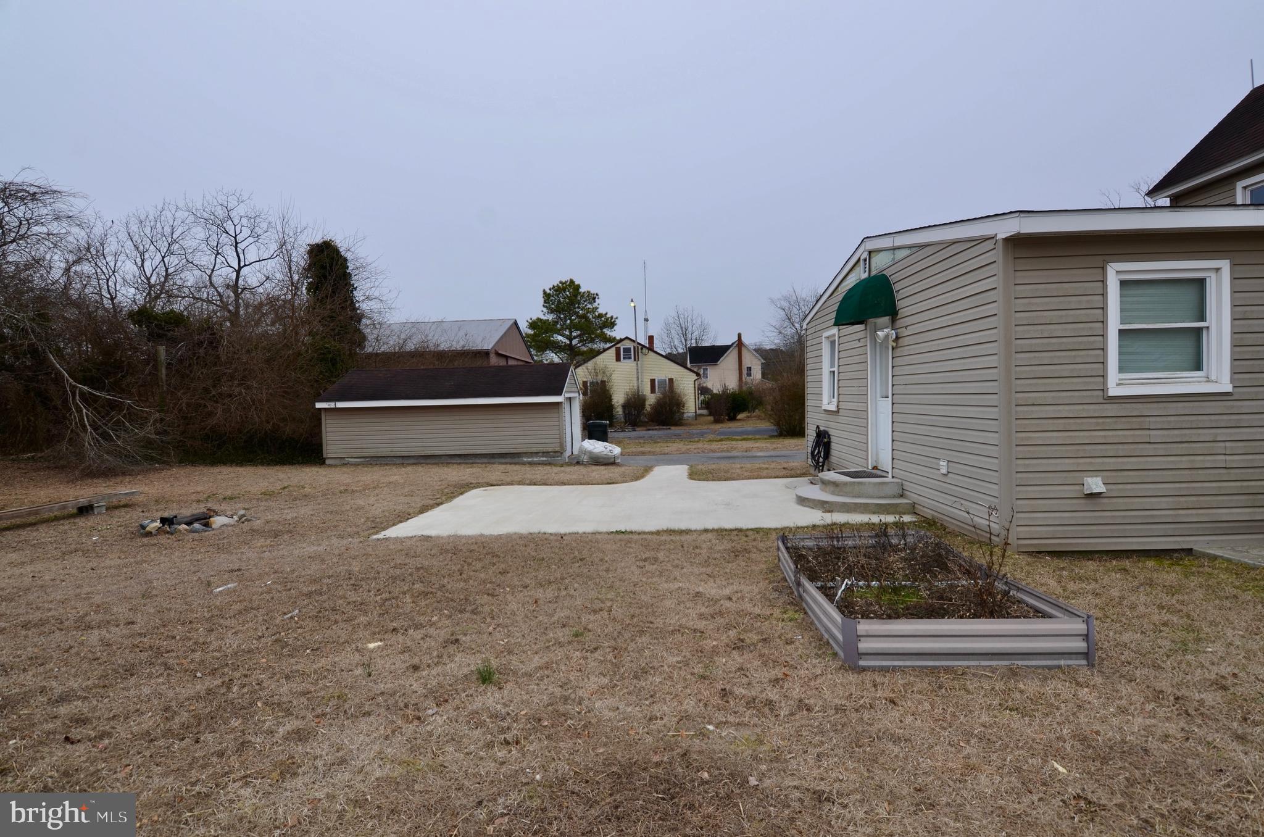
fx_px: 1261
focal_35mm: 36
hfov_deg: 53.2
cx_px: 632
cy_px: 418
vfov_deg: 36.7
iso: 100
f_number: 7.1
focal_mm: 24
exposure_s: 1/250
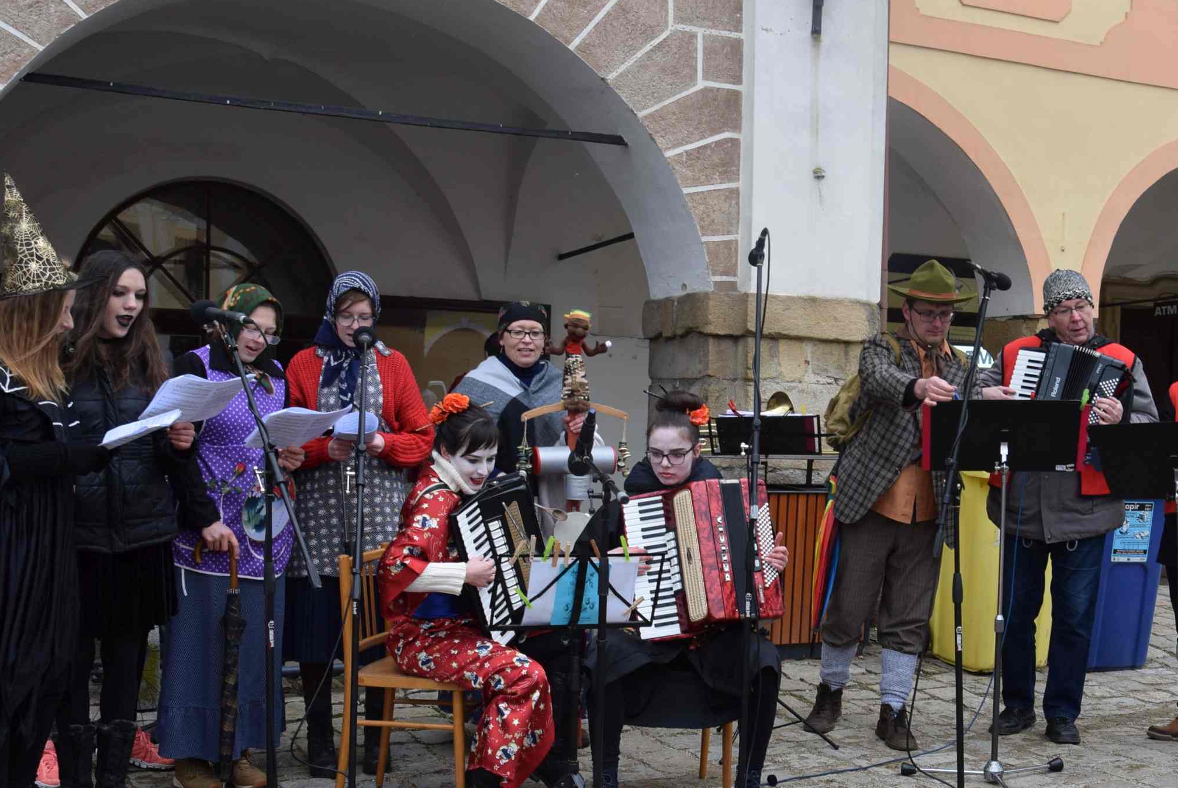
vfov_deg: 27.5
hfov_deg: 40.0
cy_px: 451
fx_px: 1605
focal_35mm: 49
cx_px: 741
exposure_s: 1/200
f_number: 7.1
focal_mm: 22
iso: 400
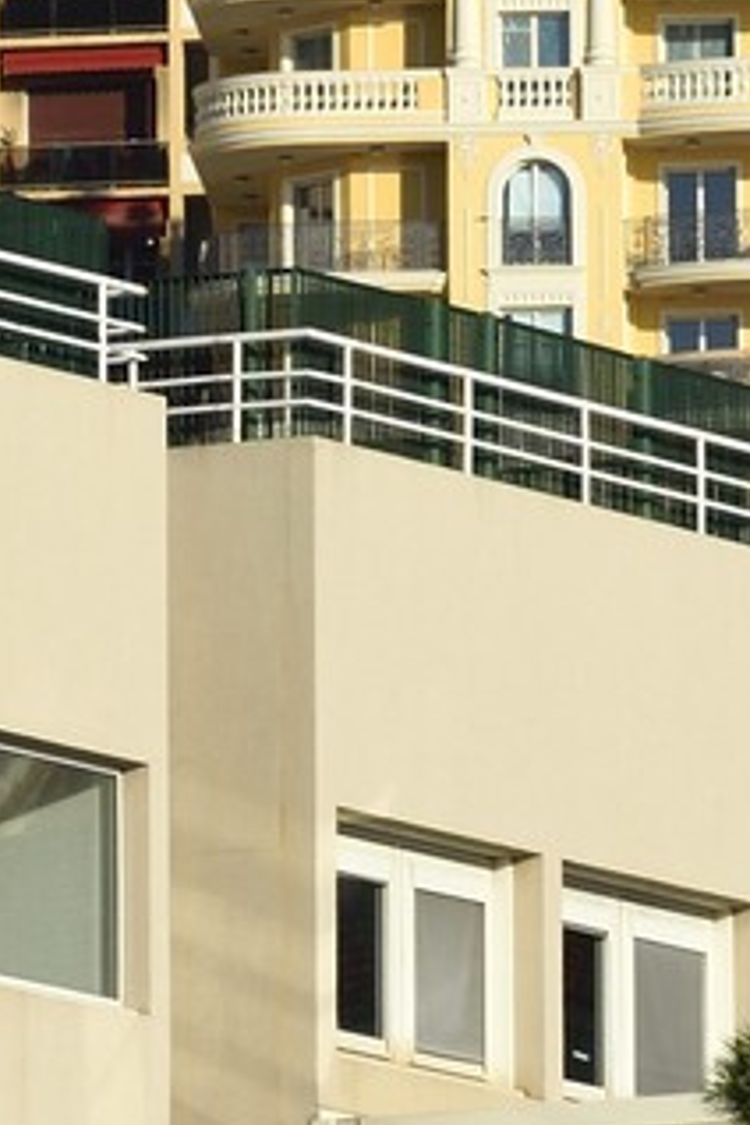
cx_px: 407
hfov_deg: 1.6
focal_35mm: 856
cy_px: -1574
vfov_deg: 2.4
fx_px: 26748
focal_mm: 170
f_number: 13
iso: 200
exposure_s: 1/250
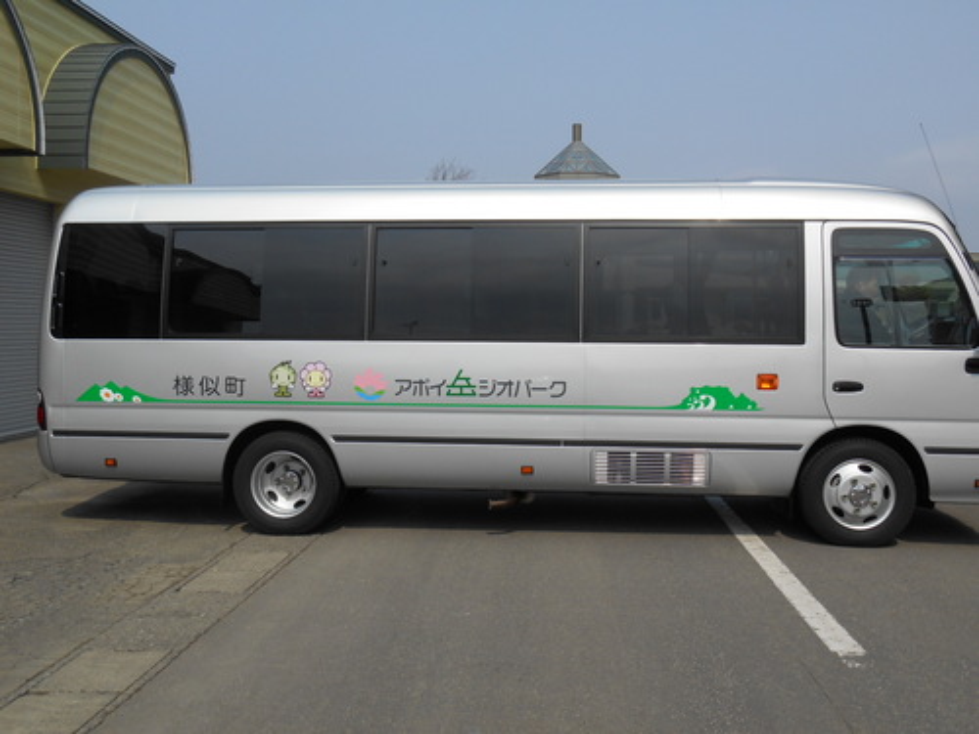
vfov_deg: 40.7
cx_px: 490
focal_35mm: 35
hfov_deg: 52.6
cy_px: 367
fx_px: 990
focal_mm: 6.3
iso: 80
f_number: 3.7
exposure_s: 1/1250
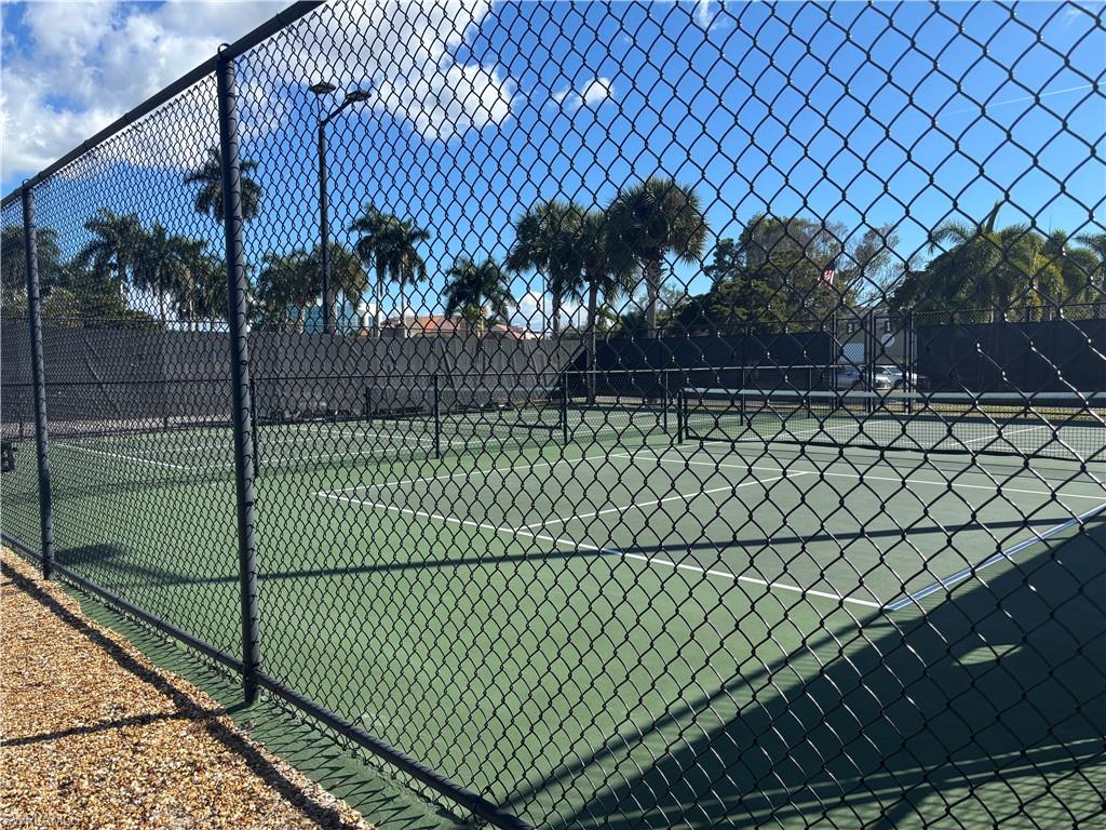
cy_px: 415
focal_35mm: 26
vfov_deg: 53.1
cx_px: 553
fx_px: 831
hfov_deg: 67.3
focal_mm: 5.96
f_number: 1.6
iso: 50
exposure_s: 1/2571
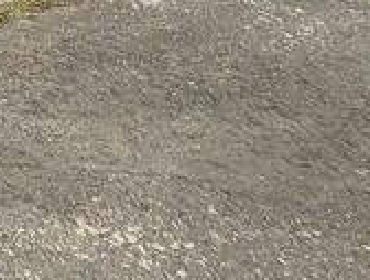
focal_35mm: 73
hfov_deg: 15.7
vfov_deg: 13.8
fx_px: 783
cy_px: -405
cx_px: -487
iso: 37
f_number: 1.95
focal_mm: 2.23
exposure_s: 1/1733
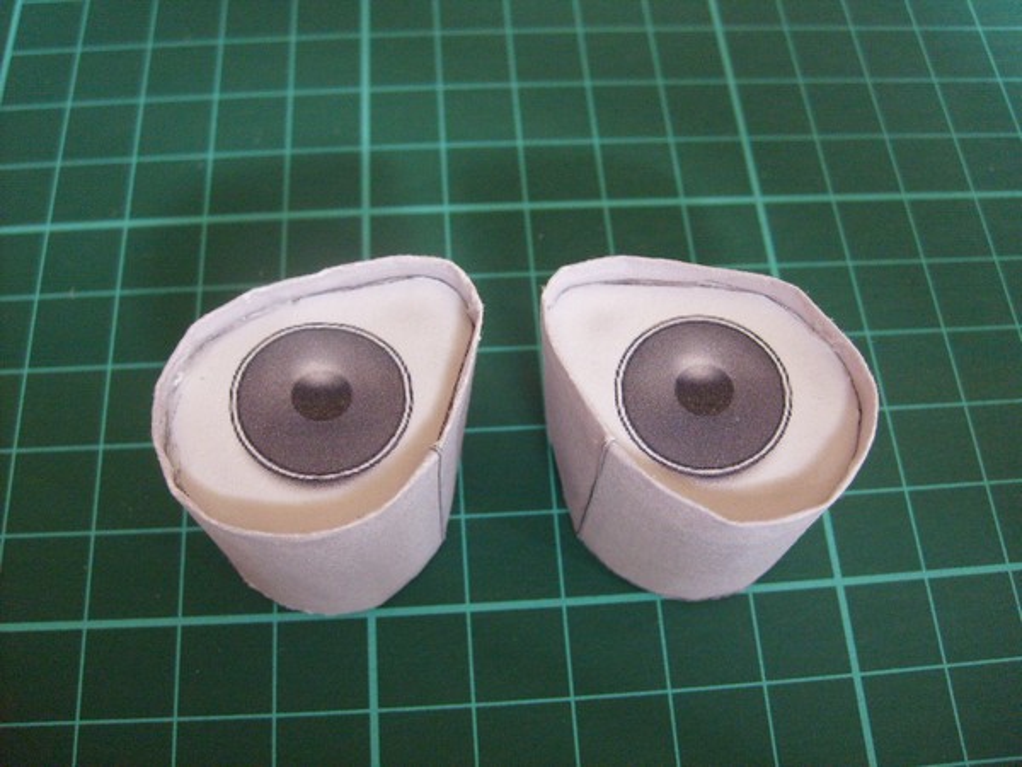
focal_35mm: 35
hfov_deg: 52.6
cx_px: 511
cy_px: 384
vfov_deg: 40.7
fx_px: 1033
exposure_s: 1/20
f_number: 2.8
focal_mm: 5.8
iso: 200
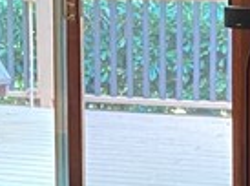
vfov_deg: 7.6
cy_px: 71
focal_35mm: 195
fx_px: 1405
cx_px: 51
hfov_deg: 10.1
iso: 400
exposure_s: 1/40
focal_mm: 4.25
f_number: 1.8
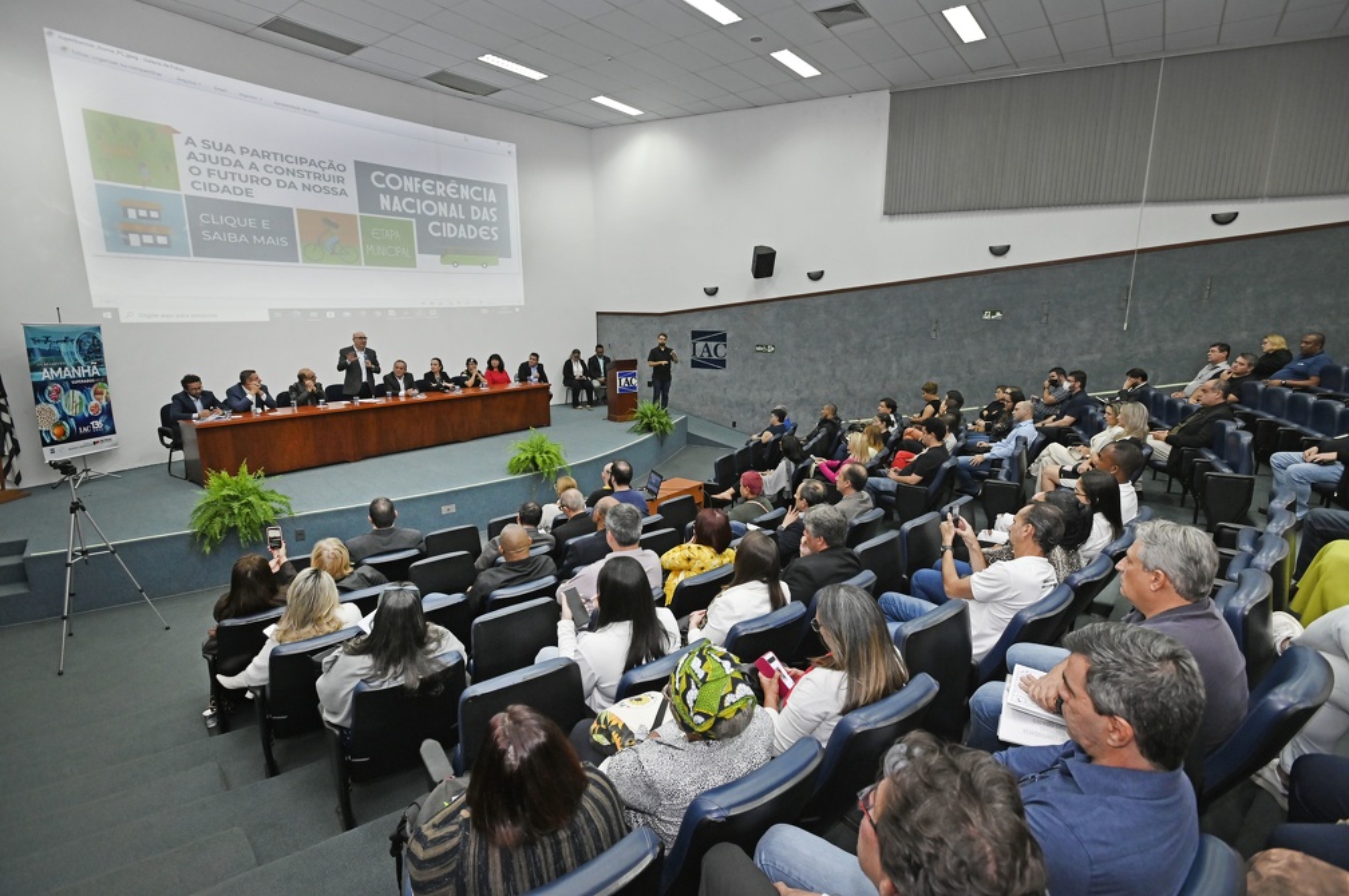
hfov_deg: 93.3
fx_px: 636
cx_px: 674
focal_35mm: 17
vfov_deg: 70.3
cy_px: 448
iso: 2500
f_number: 5
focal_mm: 17
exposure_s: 1/200
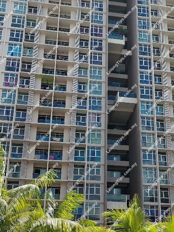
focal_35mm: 54
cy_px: 94
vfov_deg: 35.4
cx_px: 132
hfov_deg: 26.7
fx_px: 362
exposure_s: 1/1745
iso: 50
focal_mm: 5.42
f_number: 1.89
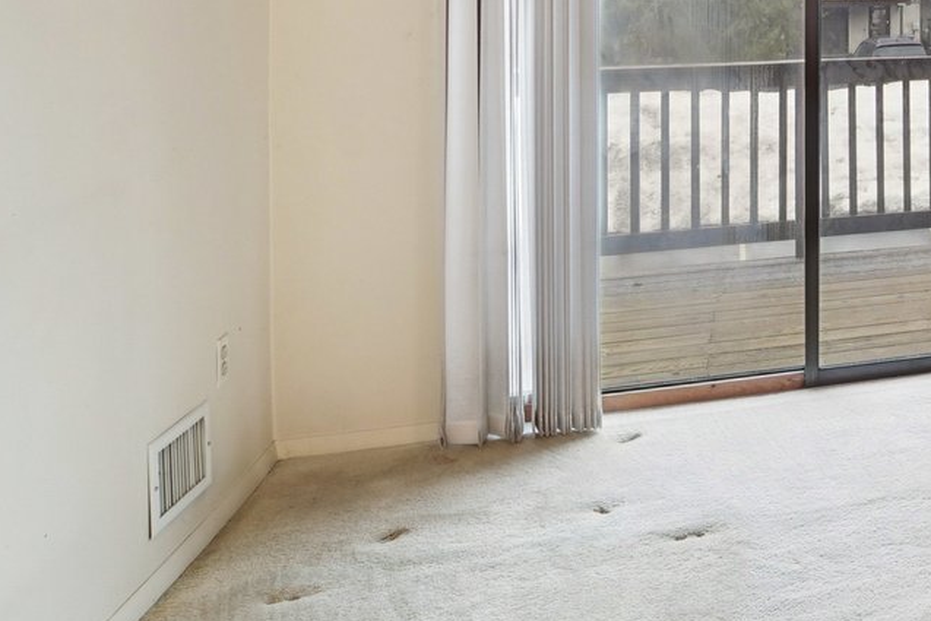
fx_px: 1164
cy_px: -59
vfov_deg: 27.4
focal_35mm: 45
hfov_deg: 31.2
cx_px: 1272
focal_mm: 14
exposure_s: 1/15
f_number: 8
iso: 400
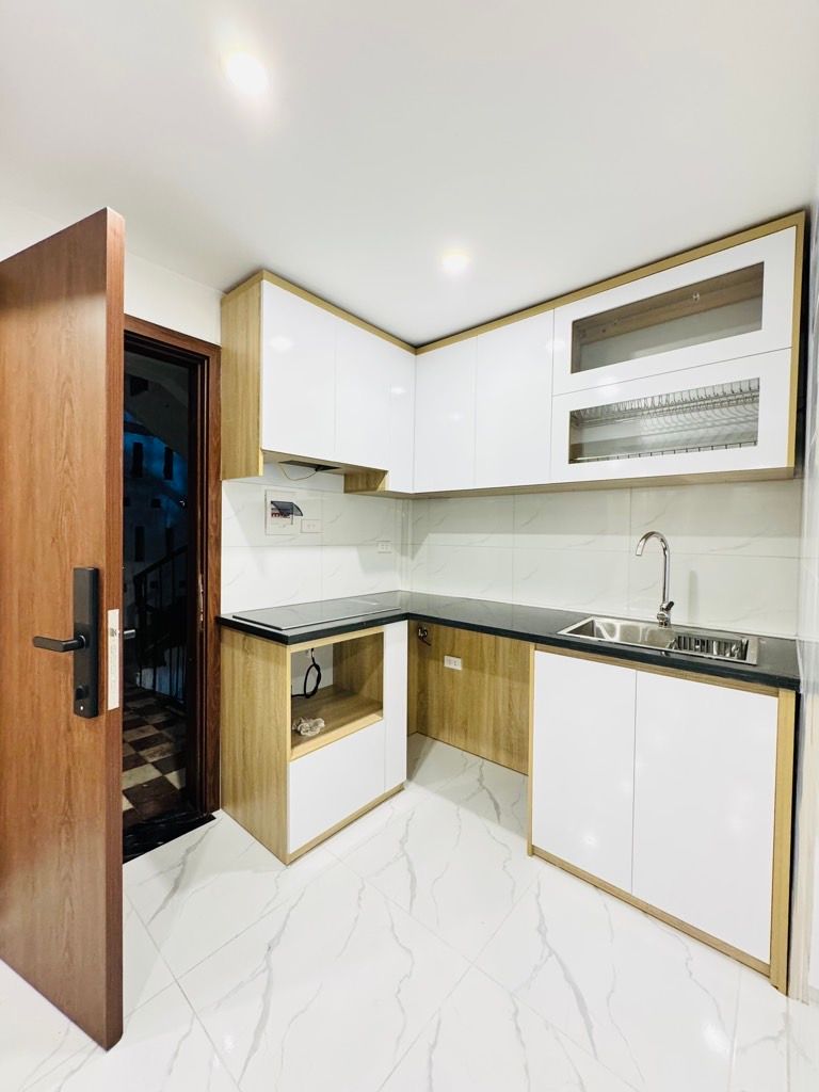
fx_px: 442
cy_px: 546
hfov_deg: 85.7
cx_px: 410
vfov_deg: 102.1
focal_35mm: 14
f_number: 2.2
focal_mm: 2.22
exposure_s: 1/50
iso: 320
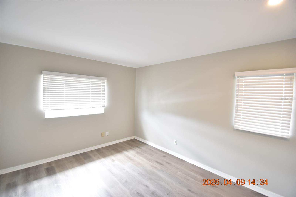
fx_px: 123
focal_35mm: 15
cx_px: 148
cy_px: 98
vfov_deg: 77.3
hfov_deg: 100.4
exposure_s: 1/45
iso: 800
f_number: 3.5
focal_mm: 10
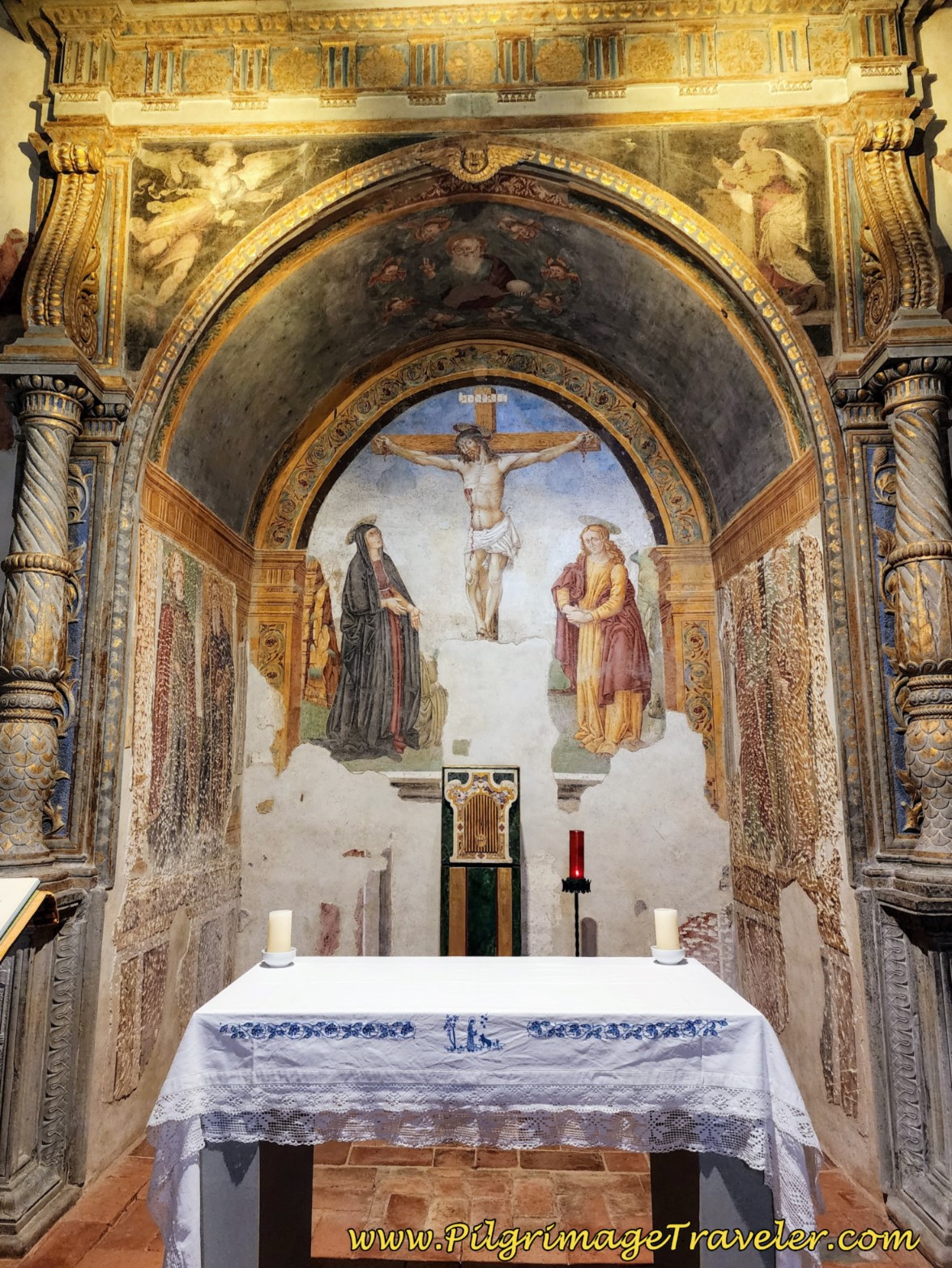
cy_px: 634
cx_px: 476
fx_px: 843
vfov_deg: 73.9
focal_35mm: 23
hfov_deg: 58.9
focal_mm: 6.4
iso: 800
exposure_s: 1/100
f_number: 1.8
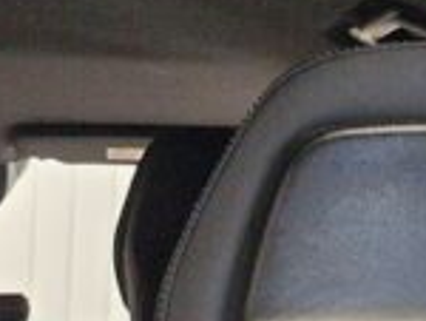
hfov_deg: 12.1
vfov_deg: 8.0
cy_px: 1006
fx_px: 1935
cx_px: -165
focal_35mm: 157
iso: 200
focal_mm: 5.4
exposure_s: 1/100
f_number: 1.8
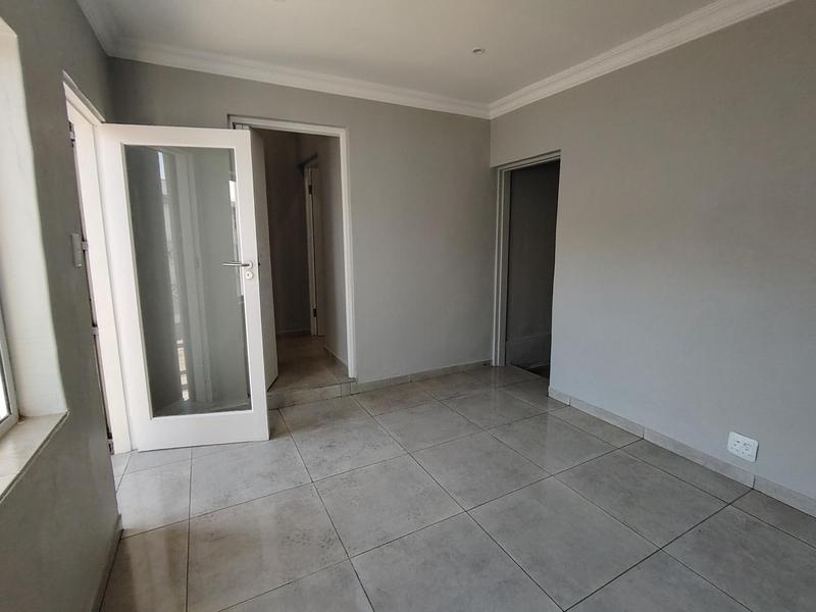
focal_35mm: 17
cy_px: 306
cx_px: 408
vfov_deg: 74.7
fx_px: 401
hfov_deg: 91.0
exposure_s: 1/130
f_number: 2.2
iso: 100
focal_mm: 1.42
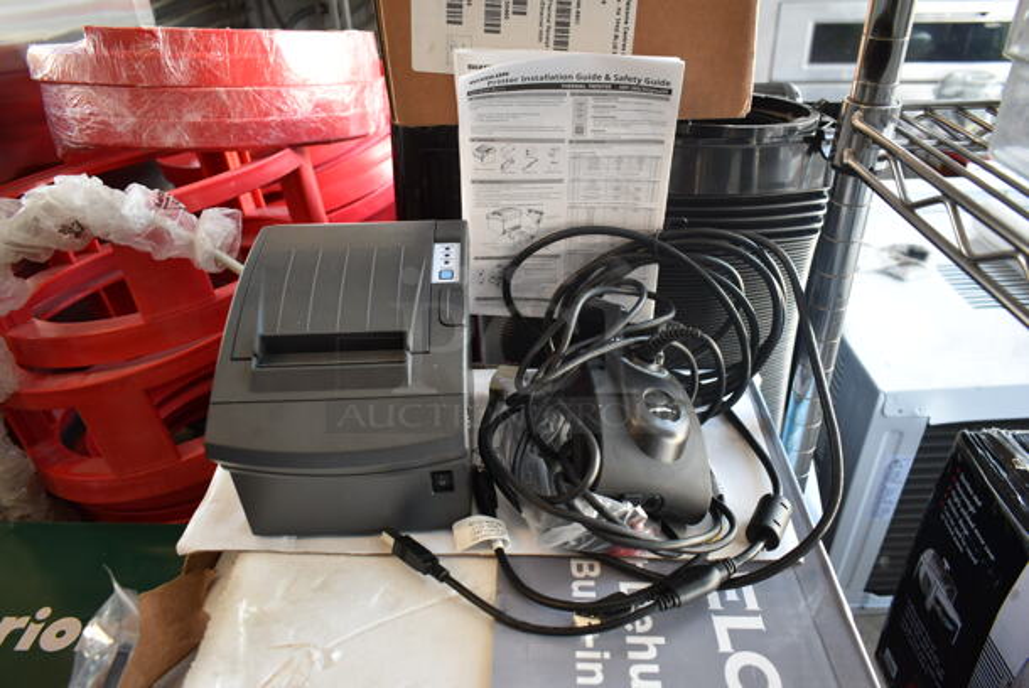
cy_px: 344
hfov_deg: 67.3
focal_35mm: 27
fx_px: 772
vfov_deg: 48.0
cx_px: 514
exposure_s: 1/30
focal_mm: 18
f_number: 3.5
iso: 280
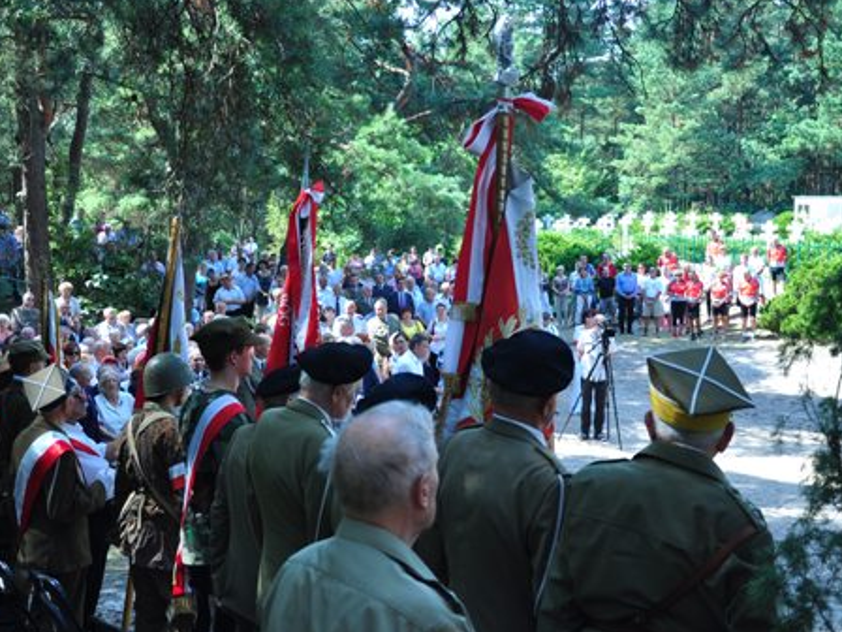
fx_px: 1313
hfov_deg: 35.5
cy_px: 262
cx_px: 398
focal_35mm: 54
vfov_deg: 27.0
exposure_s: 1/125
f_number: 4
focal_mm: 28
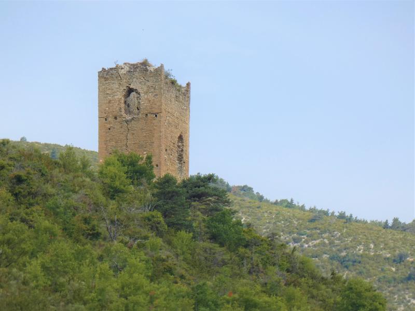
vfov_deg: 3.2
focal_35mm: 469
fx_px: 5623
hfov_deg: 4.2
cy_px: 156
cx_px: 208
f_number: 5.6
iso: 80
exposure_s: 1/250
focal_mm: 84
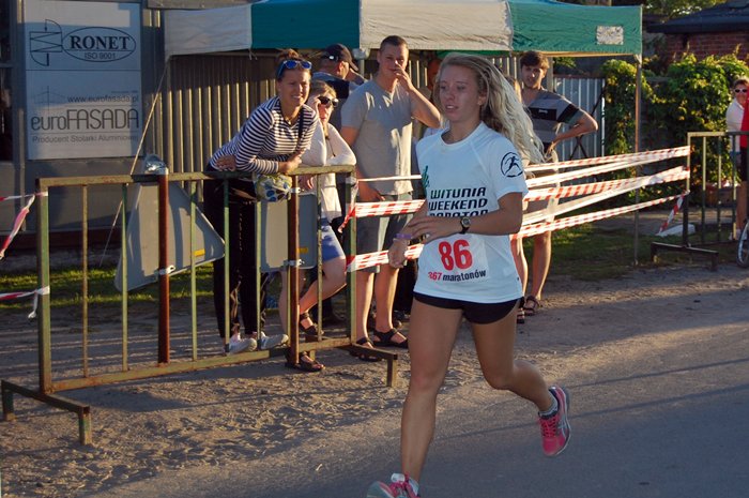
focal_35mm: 57
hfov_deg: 35.1
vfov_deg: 23.7
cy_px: 249
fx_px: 1185
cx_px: 374
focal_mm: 38
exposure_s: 1/500
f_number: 5.6
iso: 320
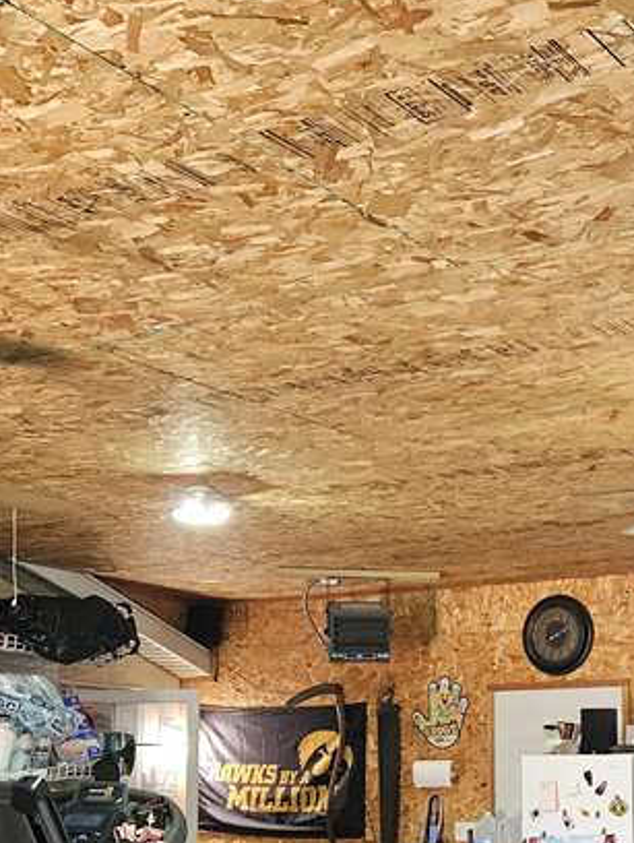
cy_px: 664
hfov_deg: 26.4
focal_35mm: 54
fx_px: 1316
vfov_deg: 34.5
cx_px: 543
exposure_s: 1/120
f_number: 1.8
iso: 500
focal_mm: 5.4
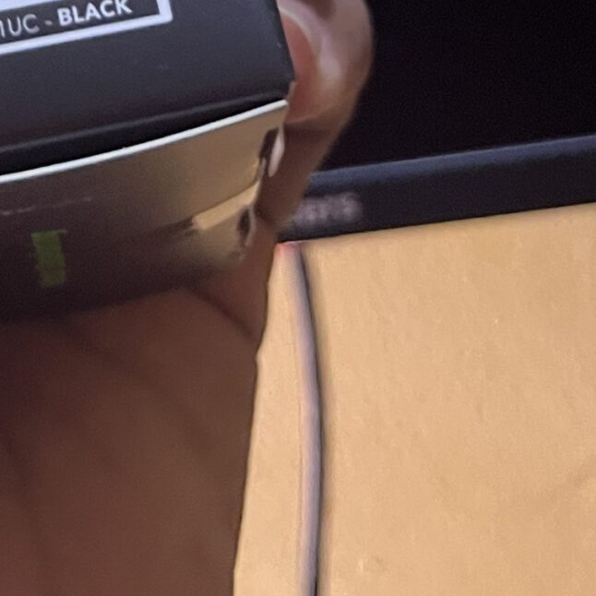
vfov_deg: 15.9
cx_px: -81
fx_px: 1773
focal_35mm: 91
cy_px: -517
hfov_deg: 18.3
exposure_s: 1/33
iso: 400
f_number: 1.6
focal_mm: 5.1
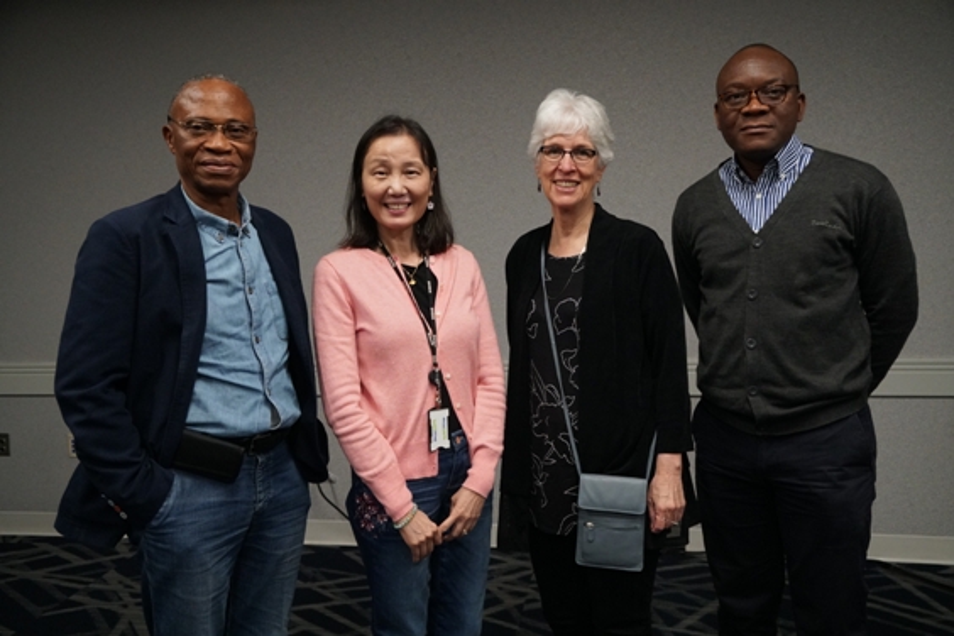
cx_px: 477
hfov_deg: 59.5
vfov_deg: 41.7
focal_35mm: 32
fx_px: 835
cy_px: 318
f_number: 4
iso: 3200
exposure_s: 1/250
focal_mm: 21
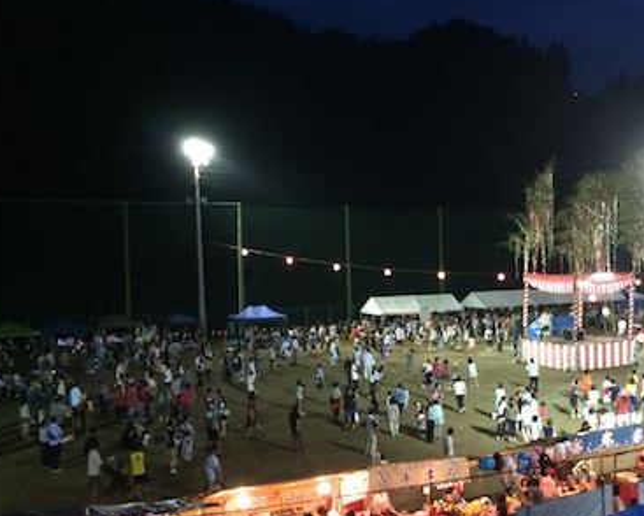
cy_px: 300
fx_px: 973
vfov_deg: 29.7
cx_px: 451
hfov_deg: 36.1
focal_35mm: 51
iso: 320
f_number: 2.2
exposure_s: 1/20
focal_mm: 4.12
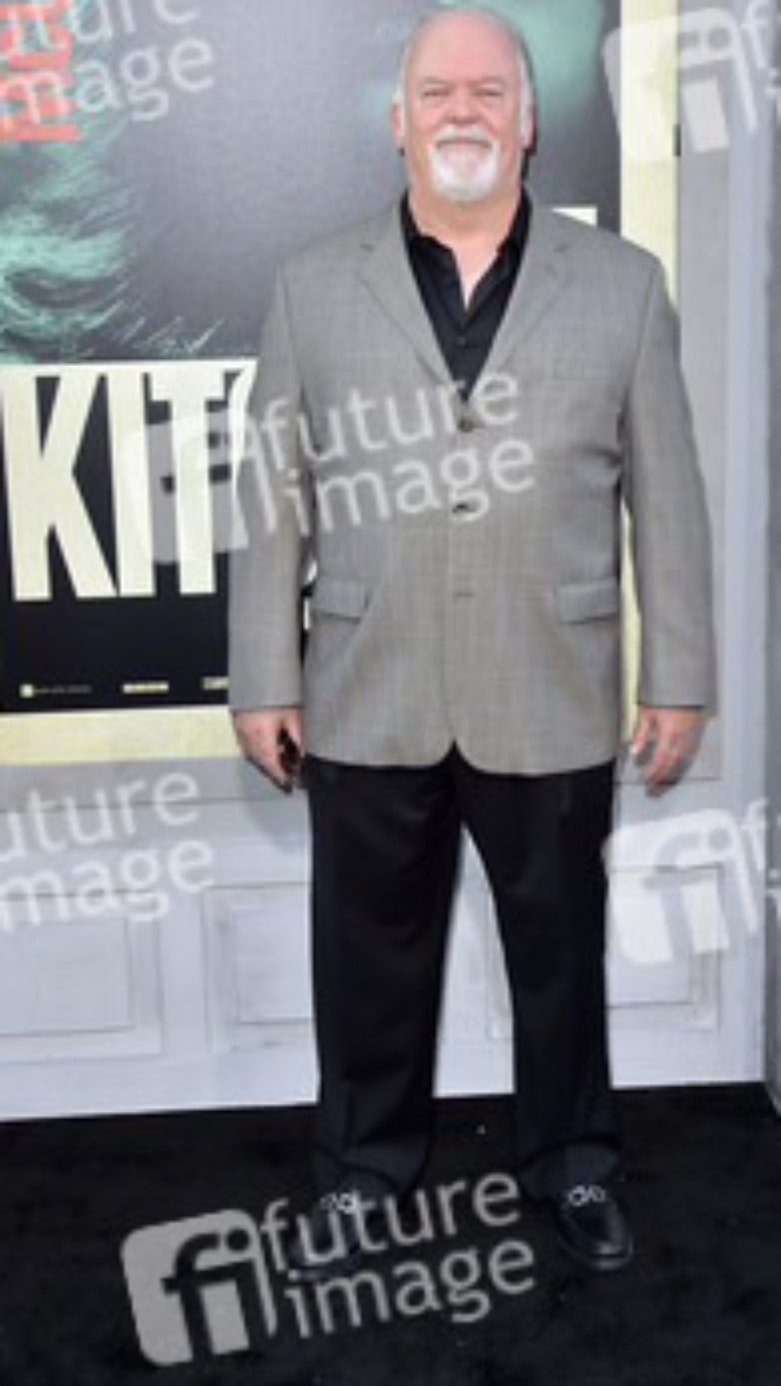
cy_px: 669
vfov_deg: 44.6
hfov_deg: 26.0
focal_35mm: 46
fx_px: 1691
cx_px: 447
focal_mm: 38
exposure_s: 1/250
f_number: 7.1
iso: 320
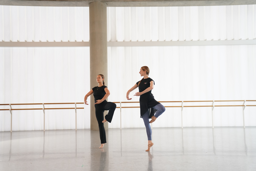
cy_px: 86
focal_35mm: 46
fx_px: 327
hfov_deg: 42.7
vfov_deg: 29.3
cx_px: 128
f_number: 2.8
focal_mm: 46
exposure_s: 1/500
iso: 1600
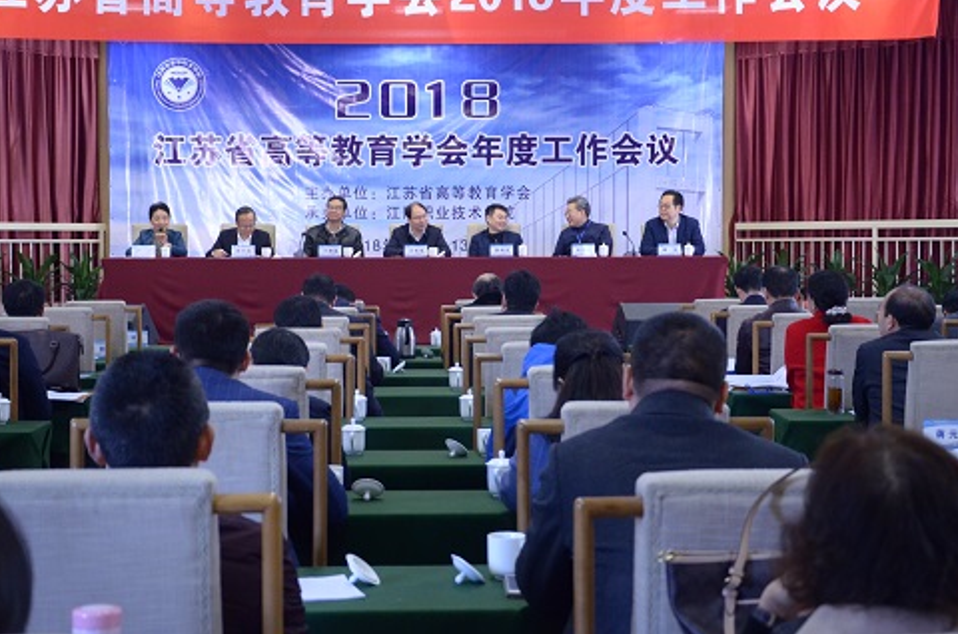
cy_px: 284
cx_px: 457
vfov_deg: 20.6
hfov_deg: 30.7
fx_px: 1743
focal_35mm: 66
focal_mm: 35
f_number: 4.5
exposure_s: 1/60
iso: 1600
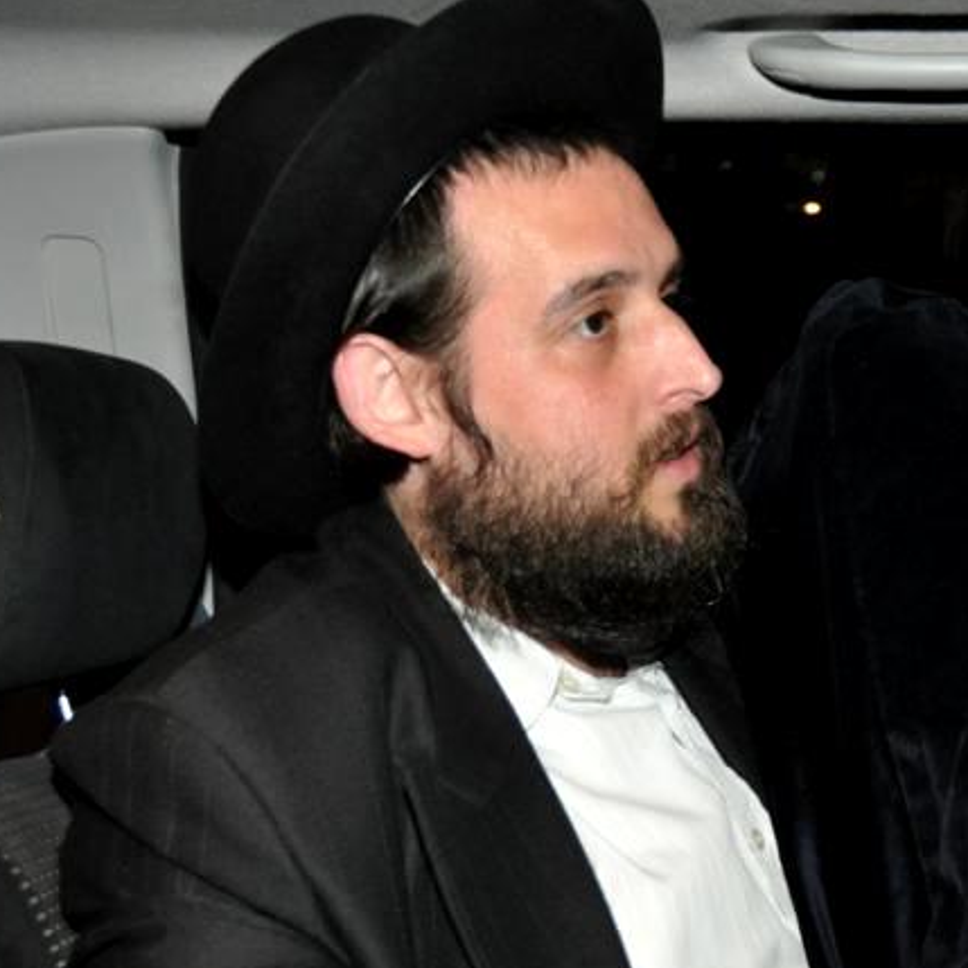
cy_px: 578
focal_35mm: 73
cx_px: 943
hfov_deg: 22.8
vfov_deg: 23.6
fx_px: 2310
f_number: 4
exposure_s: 1/60
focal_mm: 24
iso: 800
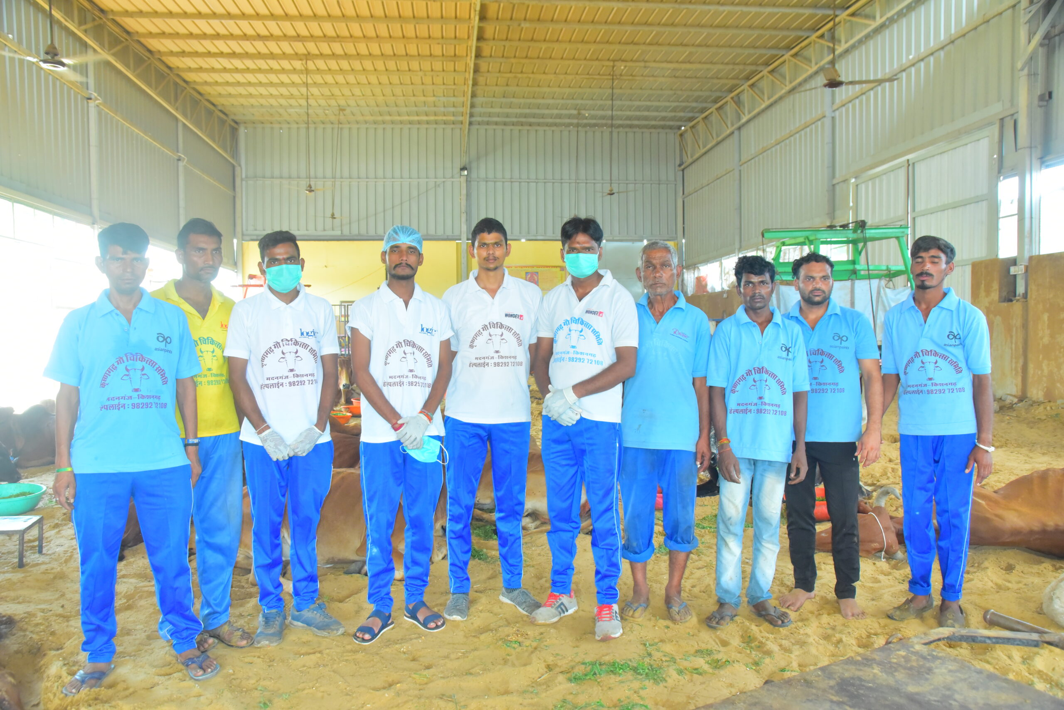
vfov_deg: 46.4
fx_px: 828
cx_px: 532
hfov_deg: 65.5
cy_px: 355
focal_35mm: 28
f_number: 4
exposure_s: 1/125
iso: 3200
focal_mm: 28
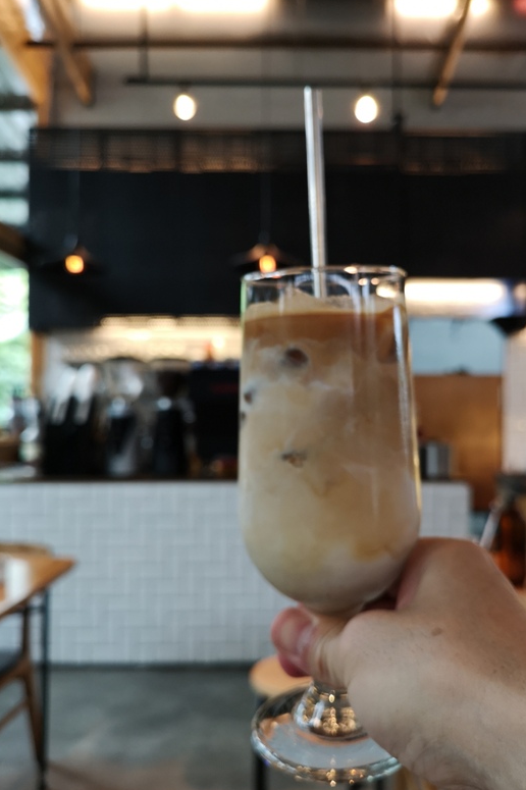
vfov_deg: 63.7
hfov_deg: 44.8
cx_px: 303
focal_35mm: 29
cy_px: 403
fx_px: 636
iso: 200
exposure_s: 1/33.3
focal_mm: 3.95
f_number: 1.8
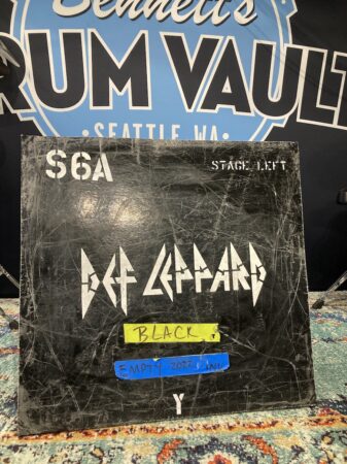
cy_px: 232
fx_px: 375
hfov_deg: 49.7
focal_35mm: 28
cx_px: 174
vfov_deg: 63.5
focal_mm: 3.99
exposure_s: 1/60
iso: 200
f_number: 1.8
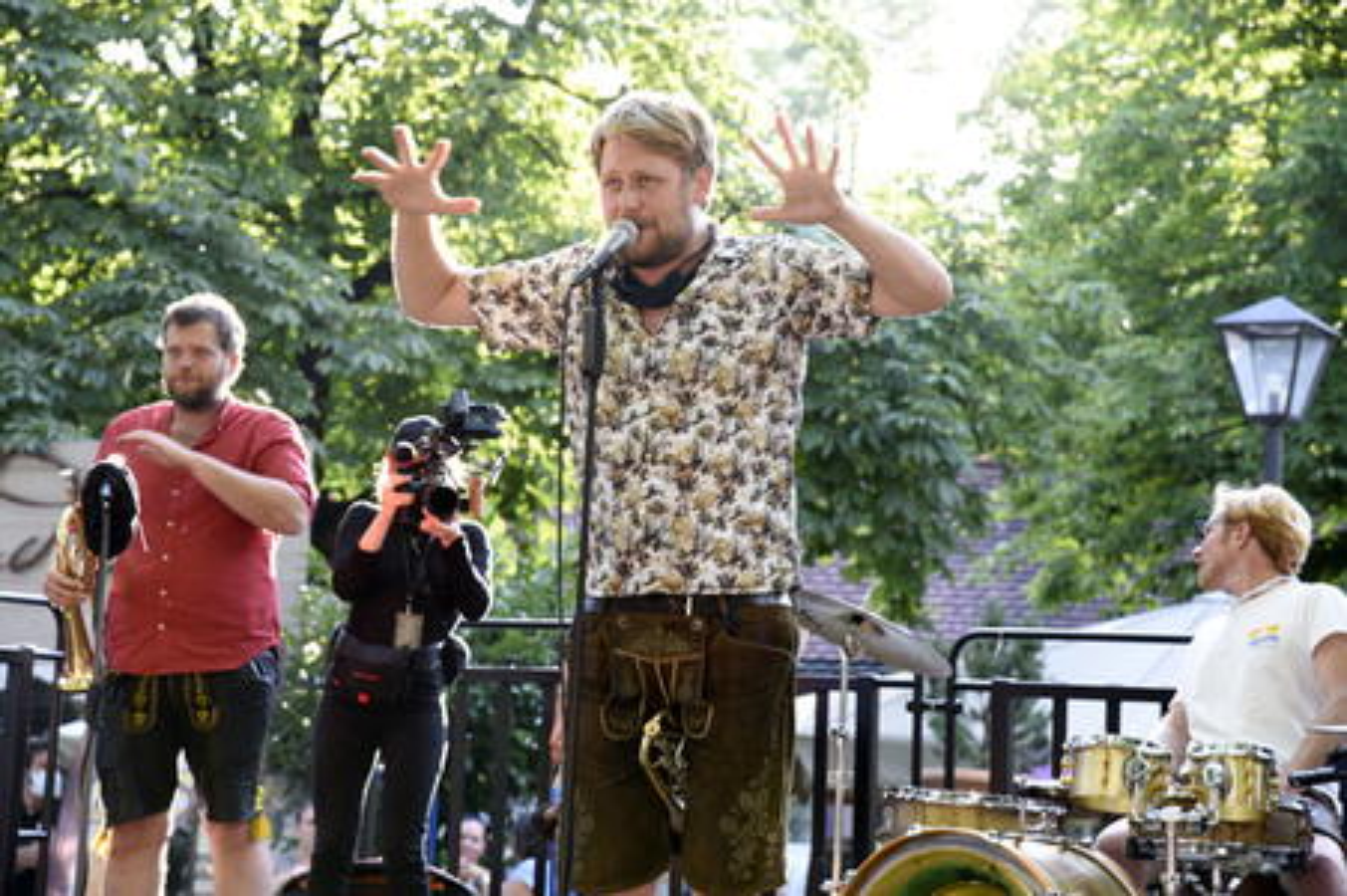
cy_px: 448
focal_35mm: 98
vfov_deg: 13.9
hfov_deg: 20.8
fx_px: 3664
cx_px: 674
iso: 640
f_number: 6.3
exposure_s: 1/80
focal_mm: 98
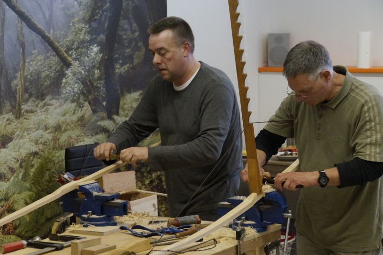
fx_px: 1117
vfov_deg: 13.0
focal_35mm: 105
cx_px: 192
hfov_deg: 19.5
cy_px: 128
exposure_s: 1/160
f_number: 5.6
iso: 3200
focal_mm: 70
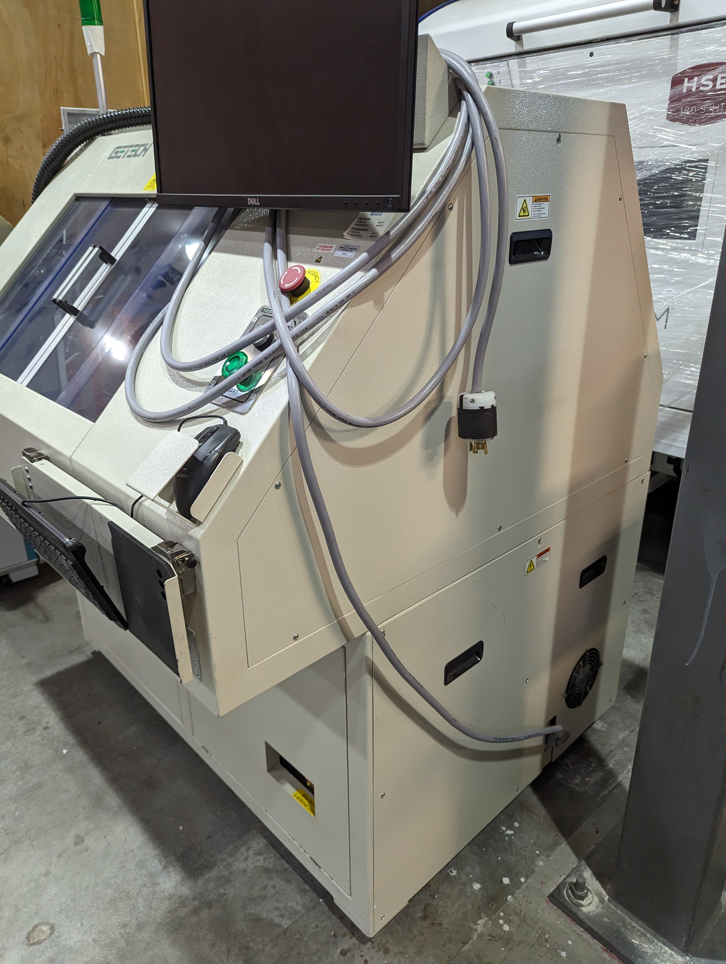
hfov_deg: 56.9
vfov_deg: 71.5
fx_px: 669
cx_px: 363
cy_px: 482
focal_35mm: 24
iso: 576
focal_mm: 6.81
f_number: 1.85
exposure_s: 1/142
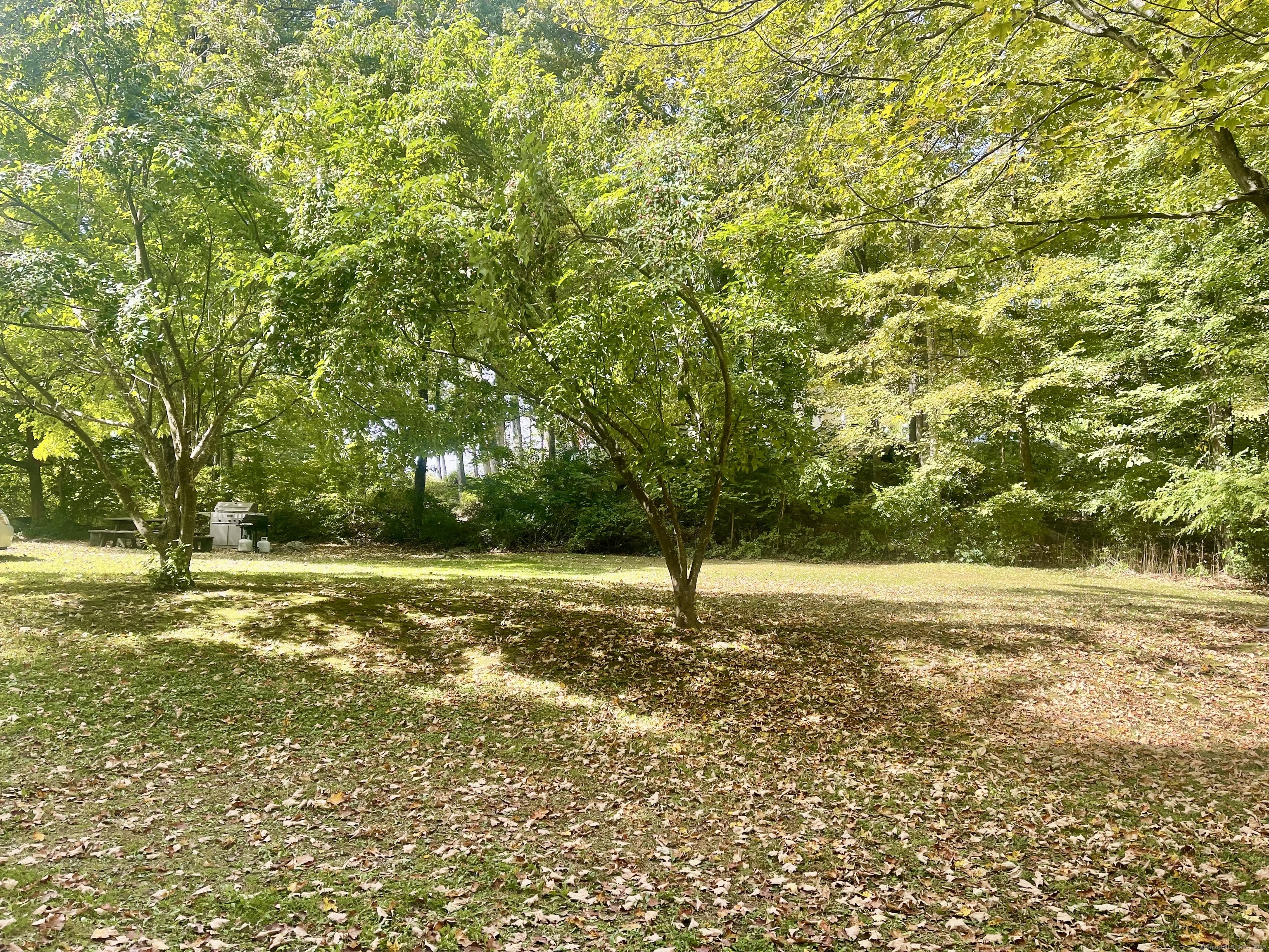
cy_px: 476
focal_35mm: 25
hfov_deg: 69.4
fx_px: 916
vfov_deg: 54.9
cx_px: 634
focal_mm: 5.1
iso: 32
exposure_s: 1/421
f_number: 1.6
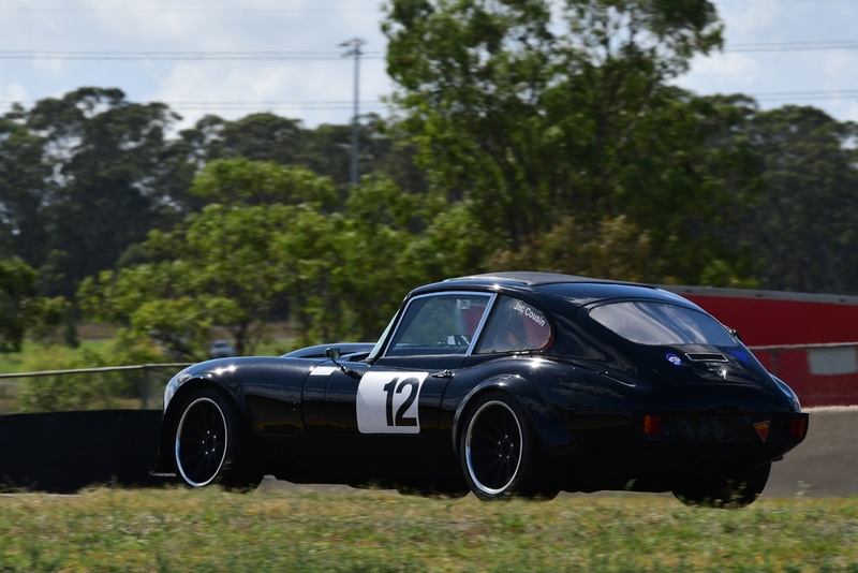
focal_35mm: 375
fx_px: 8940
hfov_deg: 5.5
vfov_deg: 3.7
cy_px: 286
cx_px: 429
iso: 250
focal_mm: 250
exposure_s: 1/640
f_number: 10
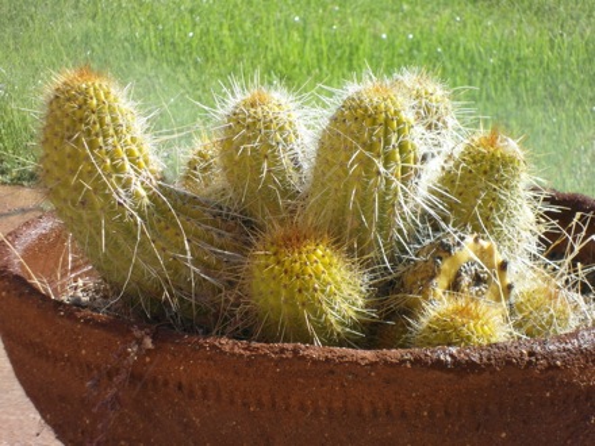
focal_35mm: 120
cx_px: 298
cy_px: 223
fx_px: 2063
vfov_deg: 12.3
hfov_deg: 16.4
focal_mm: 20.8
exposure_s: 1/180
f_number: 6.9
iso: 100
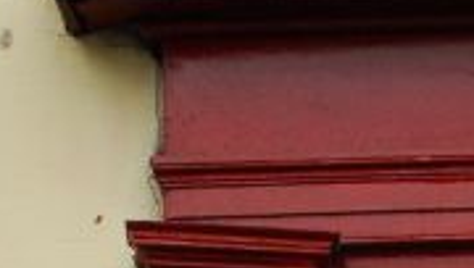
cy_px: 1030
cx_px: 772
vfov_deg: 5.4
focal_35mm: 200
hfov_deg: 10.3
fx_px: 2518
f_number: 3.5
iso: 400
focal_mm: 24
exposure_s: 1/125
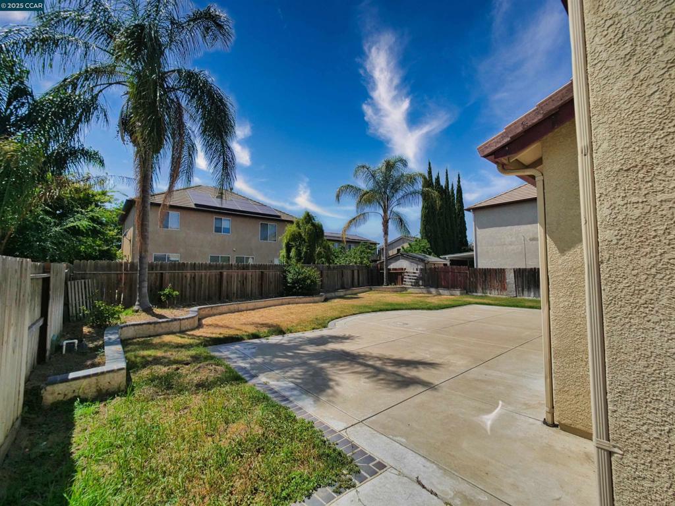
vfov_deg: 85.7
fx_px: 273
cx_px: 338
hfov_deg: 102.1
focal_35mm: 14
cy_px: 253
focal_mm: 7
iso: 320
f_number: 4.5
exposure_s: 1/4000
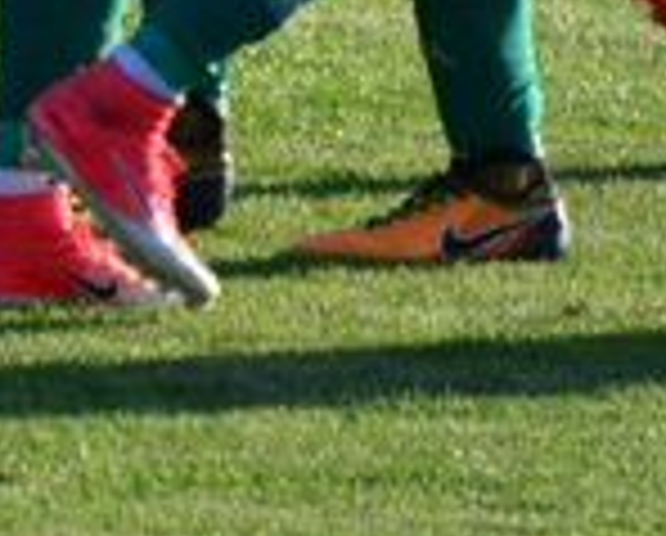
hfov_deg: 0.8
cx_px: -369
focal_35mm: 2559
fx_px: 50540
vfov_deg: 0.6
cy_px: -414
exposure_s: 1/500
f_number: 5.6
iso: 250
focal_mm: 300
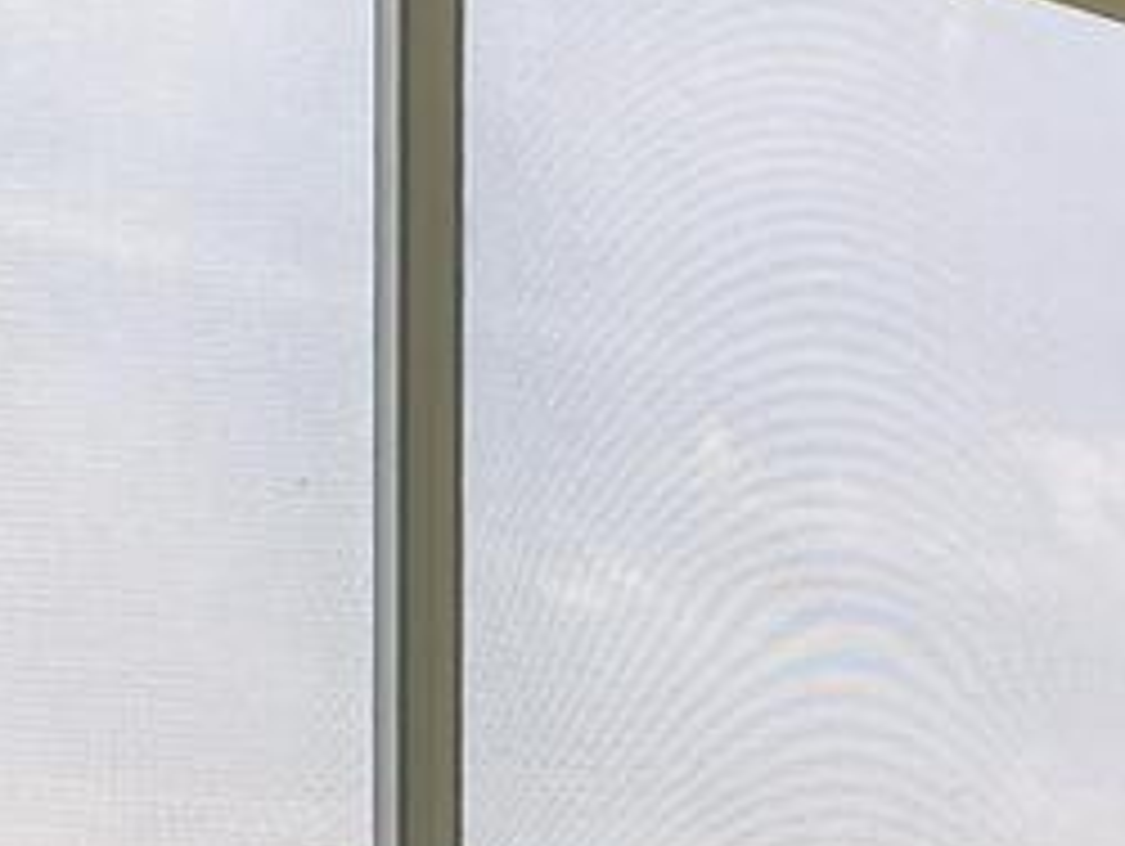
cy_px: 1483
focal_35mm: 94
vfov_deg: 14.1
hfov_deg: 19.6
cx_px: 1346
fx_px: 3058
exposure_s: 1/500
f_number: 10
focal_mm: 17
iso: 320
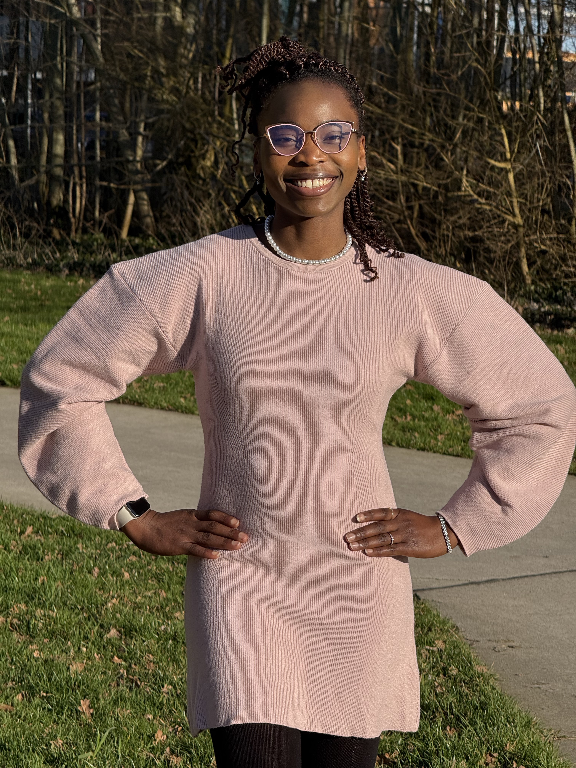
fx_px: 2662
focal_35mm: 120
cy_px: 384
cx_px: 288
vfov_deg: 16.4
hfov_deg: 12.3
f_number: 2.8
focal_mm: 15.66
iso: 50
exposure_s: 1/1513
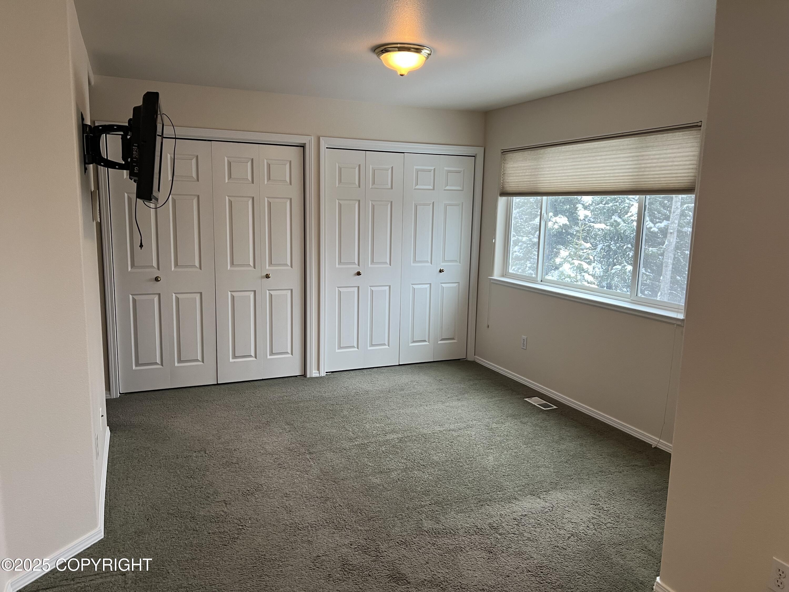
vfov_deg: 53.1
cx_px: 394
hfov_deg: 67.3
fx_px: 593
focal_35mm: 26
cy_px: 296
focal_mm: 5.7
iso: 100
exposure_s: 1/60
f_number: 1.5
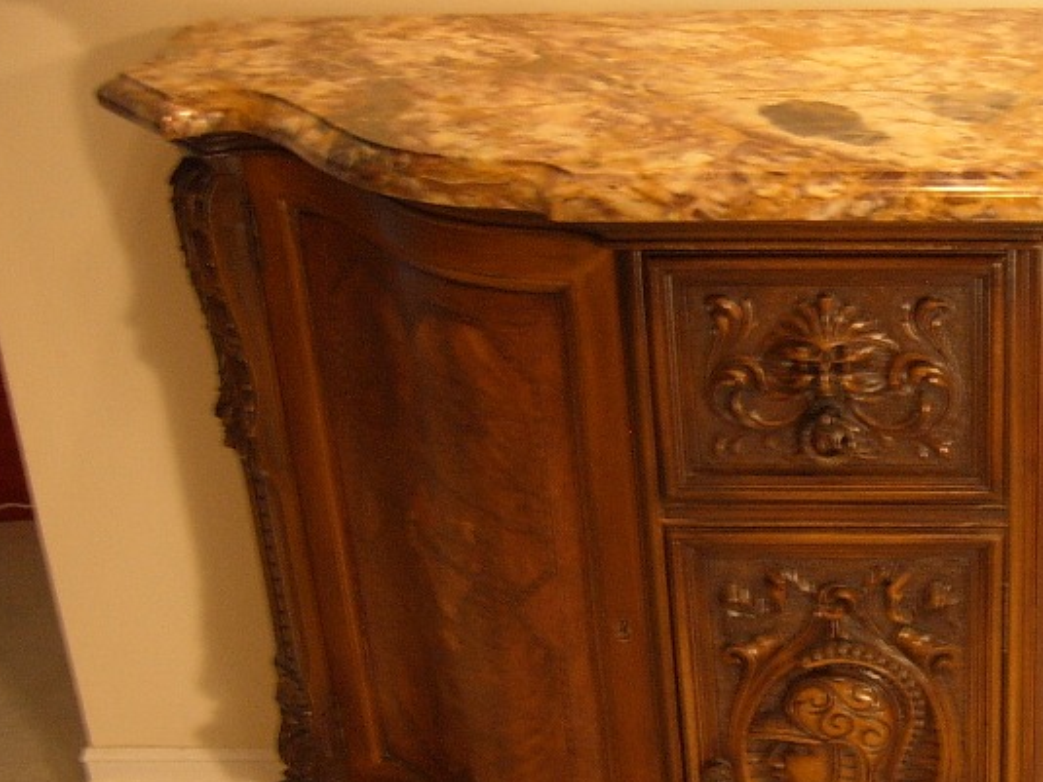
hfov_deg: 27.9
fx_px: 2018
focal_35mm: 67
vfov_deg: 21.7
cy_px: 605
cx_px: 936
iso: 100
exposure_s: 1/15
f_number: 2.8
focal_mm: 5.8
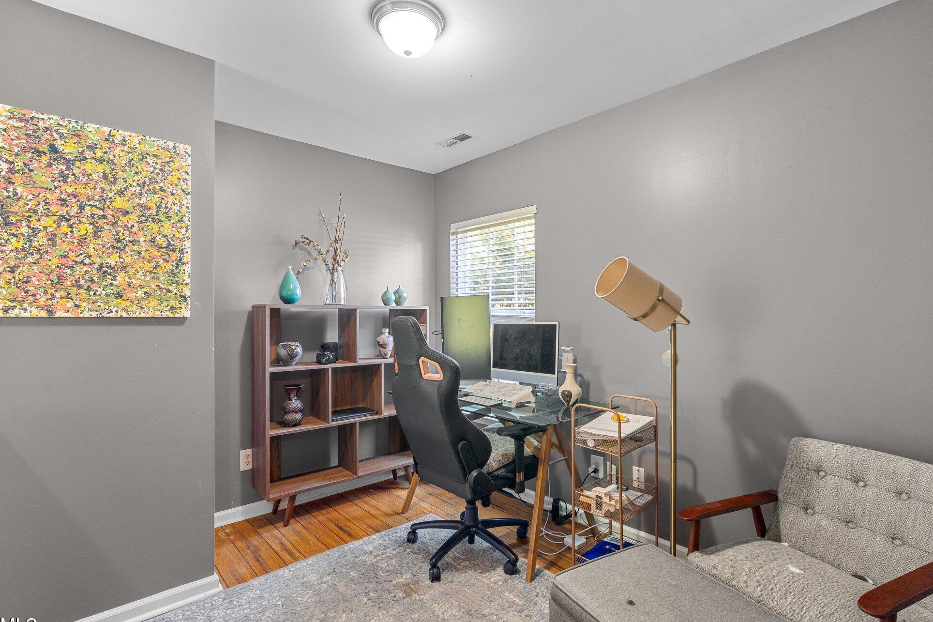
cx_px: 482
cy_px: 325
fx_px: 441
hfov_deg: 93.3
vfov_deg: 70.4
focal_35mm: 17
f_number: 8
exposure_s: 2
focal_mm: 16
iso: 400
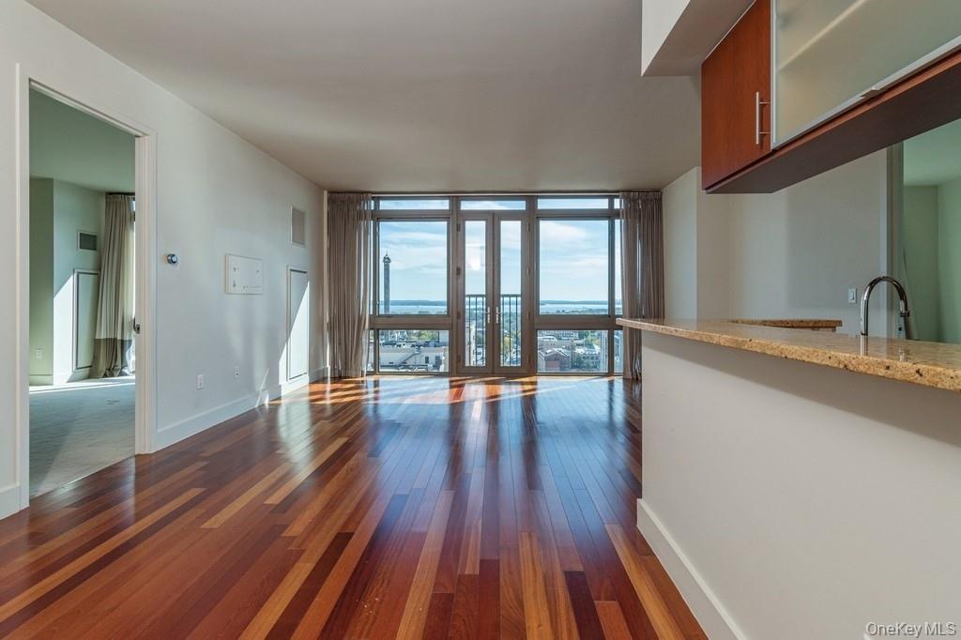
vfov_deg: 77.3
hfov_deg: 100.4
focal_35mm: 15
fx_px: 400
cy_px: 320
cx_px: 480
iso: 200
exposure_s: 1/60
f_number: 10
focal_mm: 10
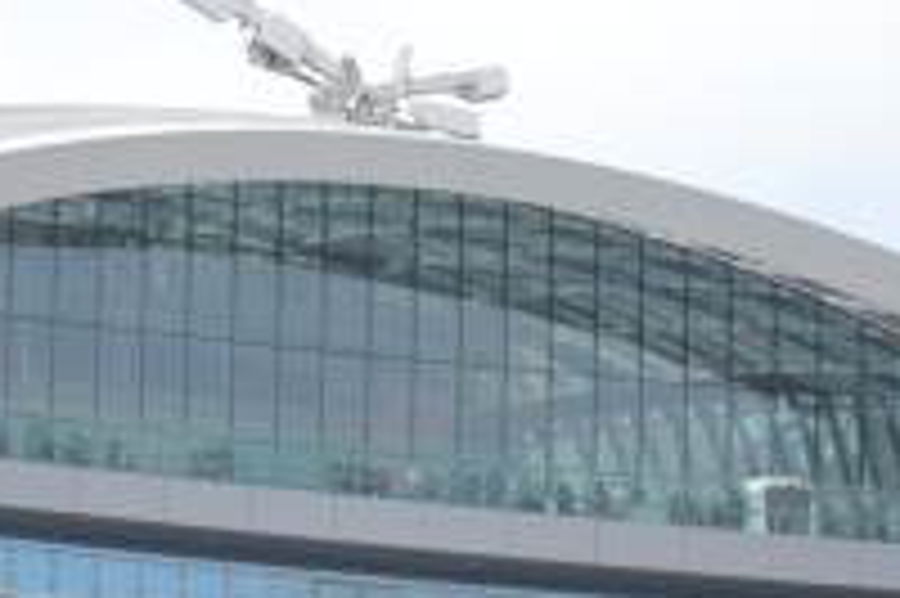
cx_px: 162
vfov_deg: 2.2
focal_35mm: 629
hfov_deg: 3.3
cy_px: 463
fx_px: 15712
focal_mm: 105
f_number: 6.3
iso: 100
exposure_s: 1/160
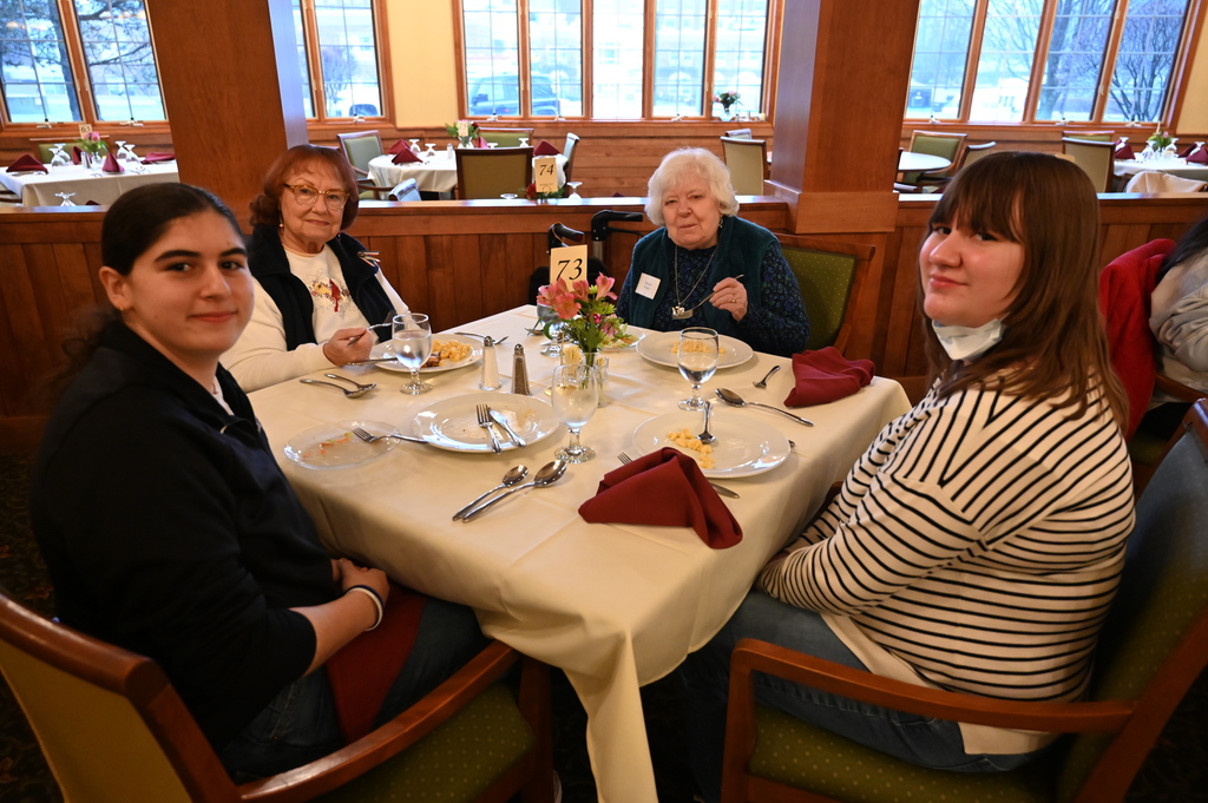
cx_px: 604
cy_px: 402
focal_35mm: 24
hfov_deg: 73.8
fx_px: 805
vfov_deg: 53.1
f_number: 4
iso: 5600
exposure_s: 1/60
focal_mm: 24
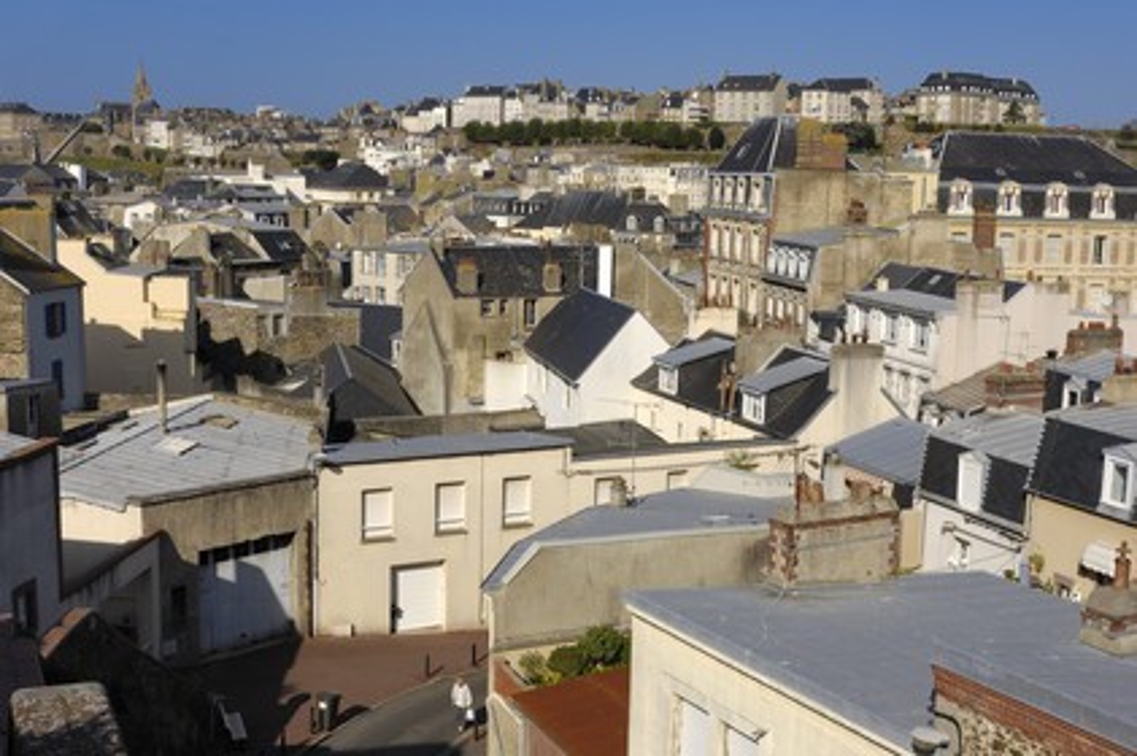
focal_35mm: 42
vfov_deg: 31.8
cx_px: 568
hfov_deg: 46.4
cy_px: 378
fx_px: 1325
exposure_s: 1/160
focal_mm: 28
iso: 100
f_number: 13
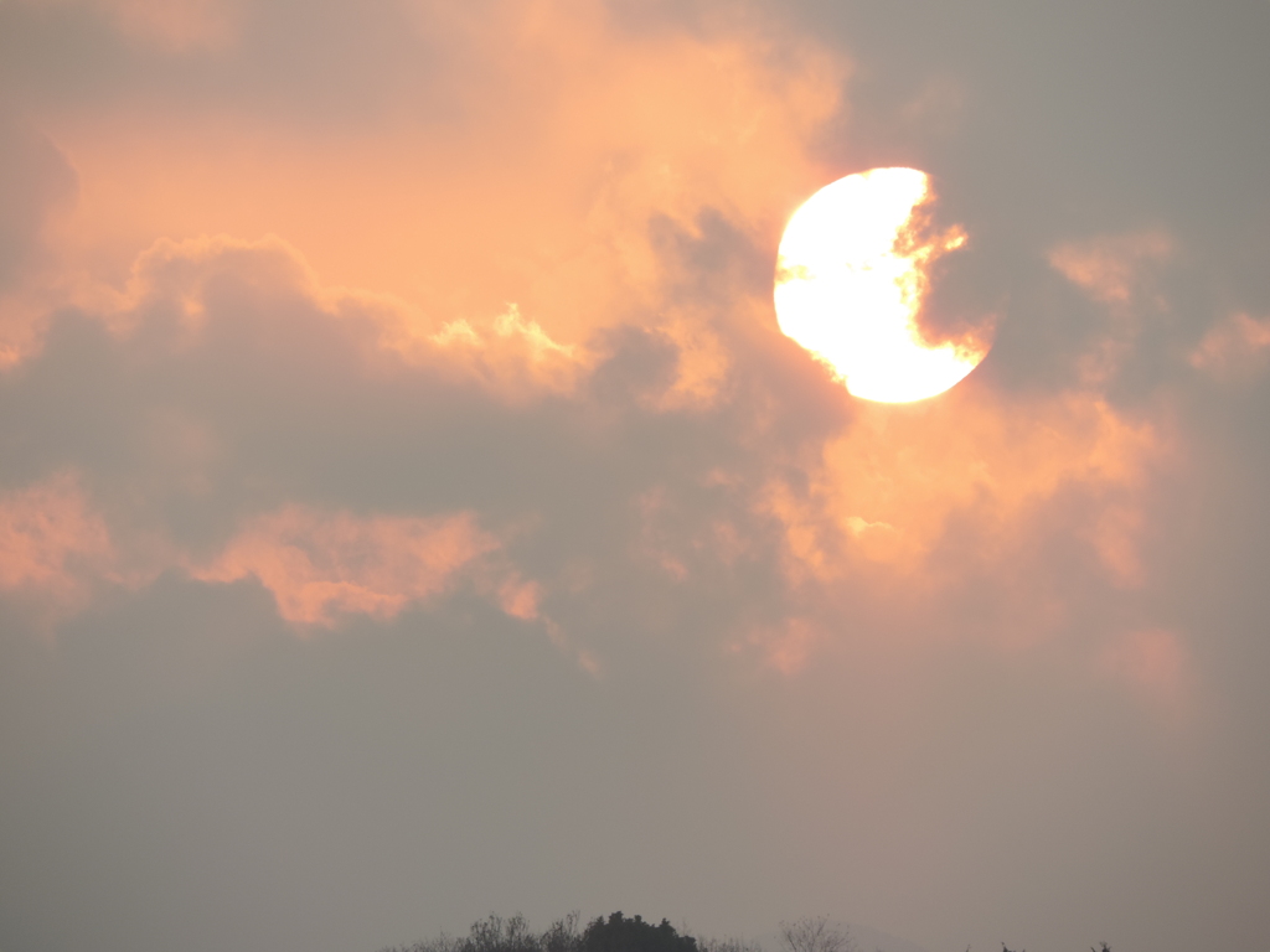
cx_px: 635
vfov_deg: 2.1
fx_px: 25682
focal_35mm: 700
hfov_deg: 2.8
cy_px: 476
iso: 80
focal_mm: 124.8
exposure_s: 1/160
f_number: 6.2
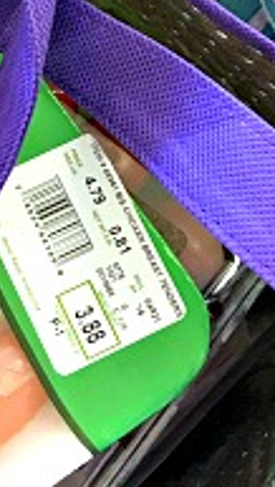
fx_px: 1693
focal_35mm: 131
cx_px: -154
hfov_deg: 9.0
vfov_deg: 15.7
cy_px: -119
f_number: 2.2
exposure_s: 1/15
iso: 40
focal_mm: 4.15
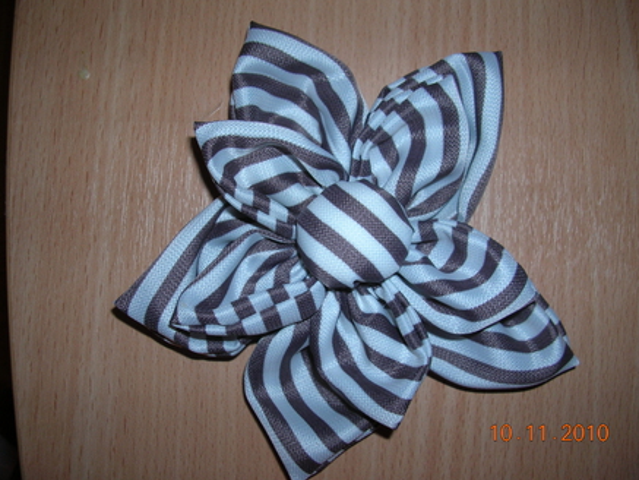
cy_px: 238
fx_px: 665
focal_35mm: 36
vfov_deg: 39.7
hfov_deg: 51.3
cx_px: 326
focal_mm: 5.8
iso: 50
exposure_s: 1/60.1
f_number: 2.8
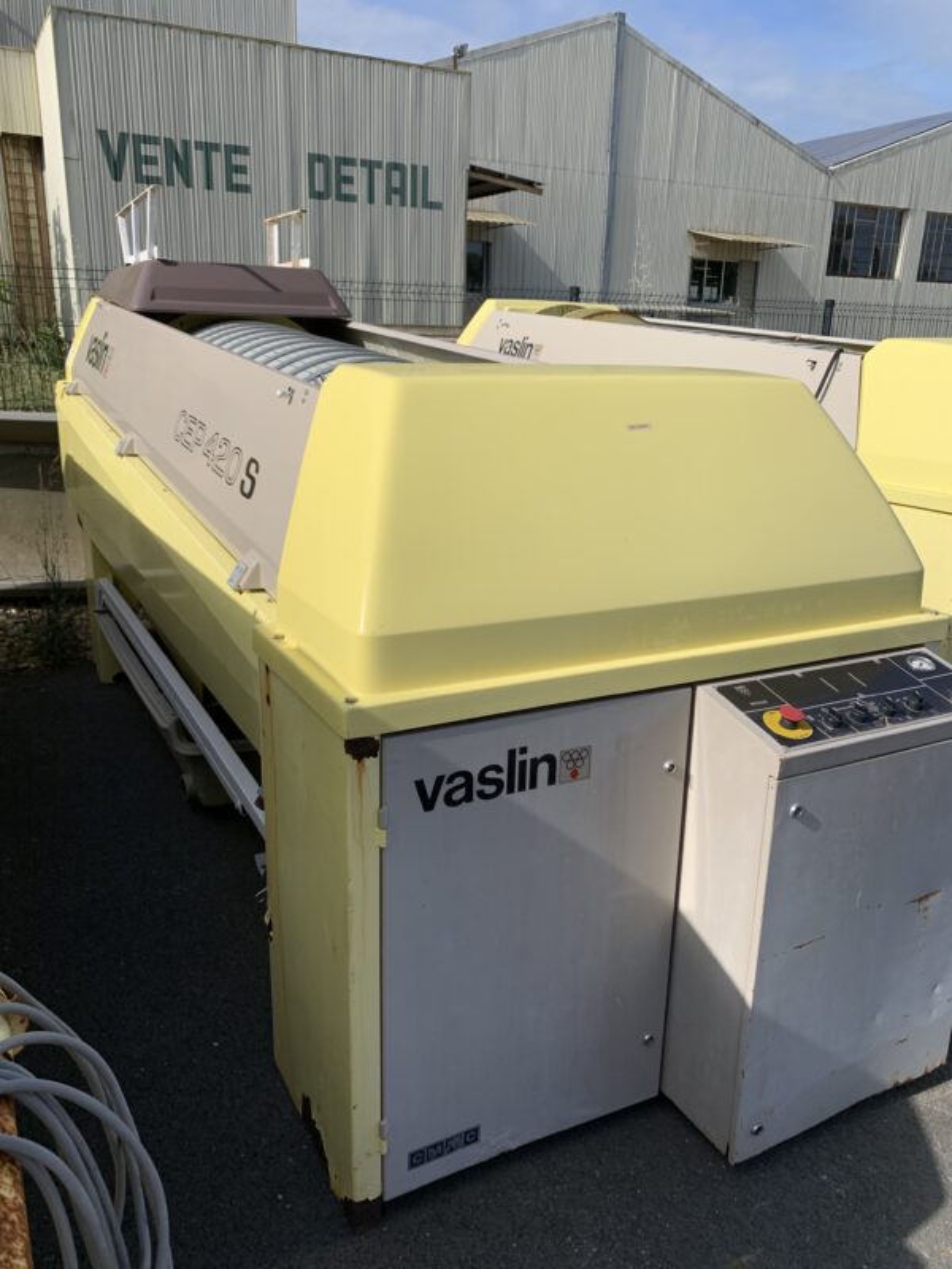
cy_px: 634
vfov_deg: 67.3
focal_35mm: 26
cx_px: 476
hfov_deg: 53.1
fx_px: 953
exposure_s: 1/3788
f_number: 1.8
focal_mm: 4.25
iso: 25
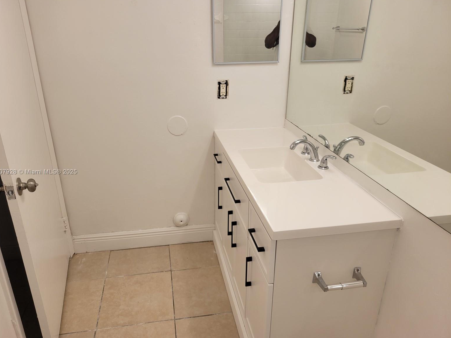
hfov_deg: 65.3
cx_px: 217
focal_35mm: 27
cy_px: 172
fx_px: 352
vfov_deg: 51.4
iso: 50
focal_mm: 5.4
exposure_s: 1/120
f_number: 1.8
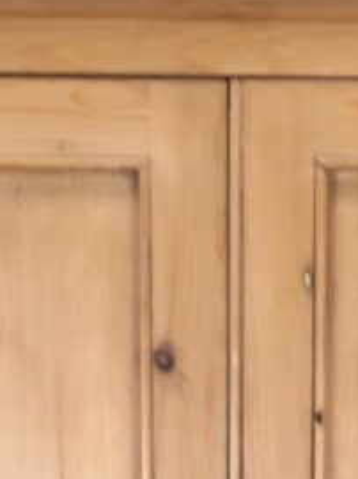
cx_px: 268
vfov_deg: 10.5
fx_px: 2293
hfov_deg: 8.9
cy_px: 1096
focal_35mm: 166
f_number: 1.8
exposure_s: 1/33
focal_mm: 4
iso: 25
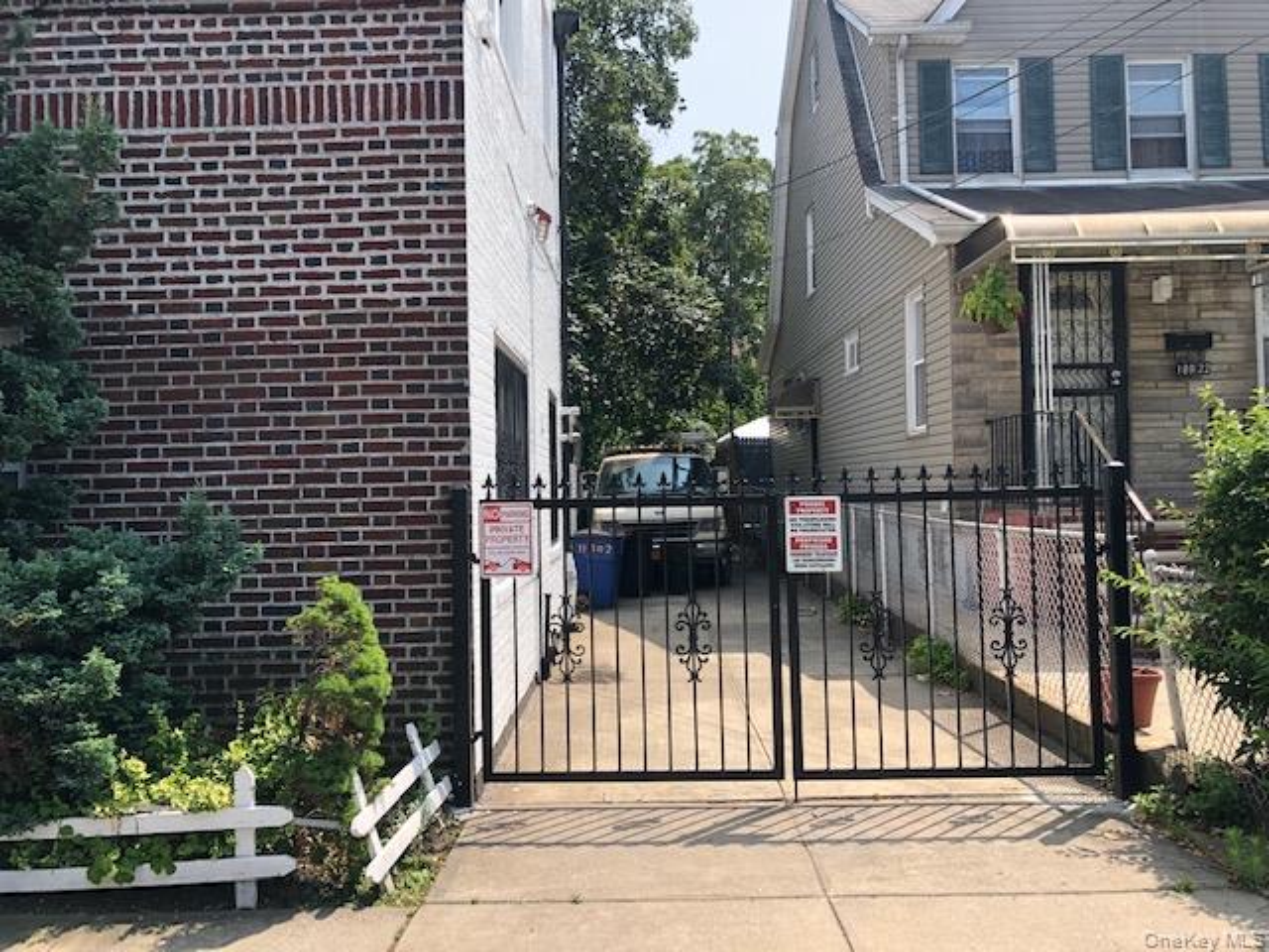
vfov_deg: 49.7
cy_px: 476
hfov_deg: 63.4
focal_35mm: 28
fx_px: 1026
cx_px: 634
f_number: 1.8
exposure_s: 1/1043
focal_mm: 3.99
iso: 20
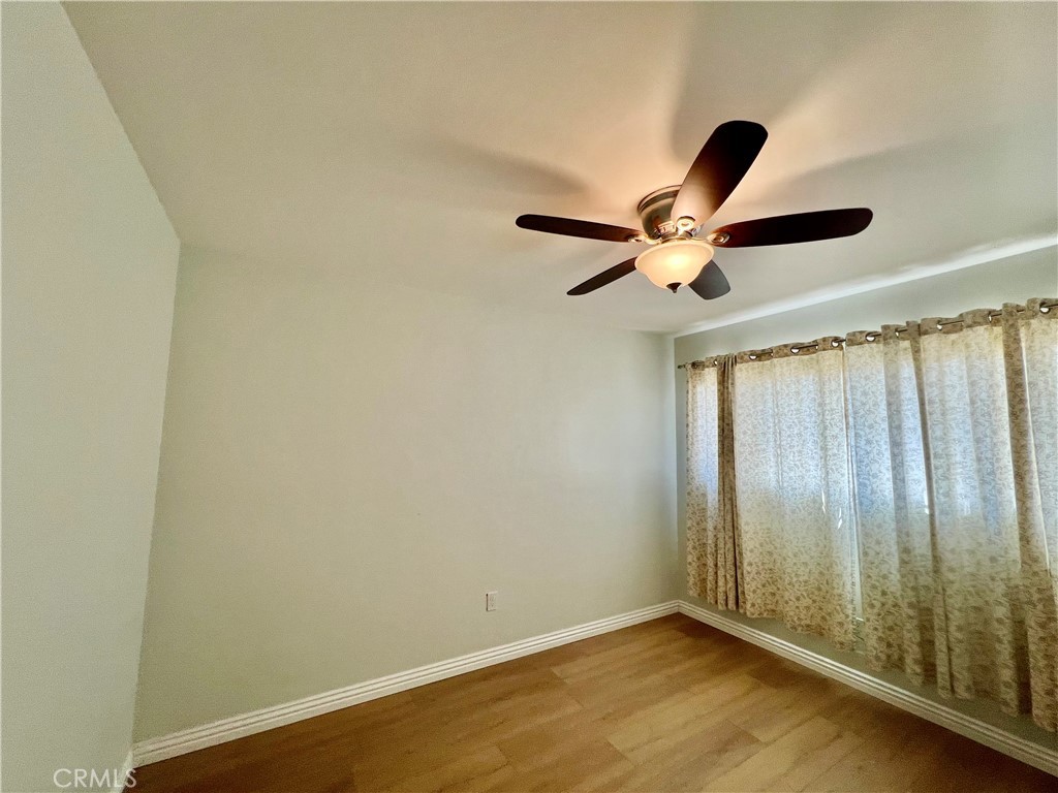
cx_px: 529
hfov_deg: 106.2
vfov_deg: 89.9
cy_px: 396
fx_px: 397
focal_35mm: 13
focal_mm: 1.57
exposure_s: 1/120
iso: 64
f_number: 1.8
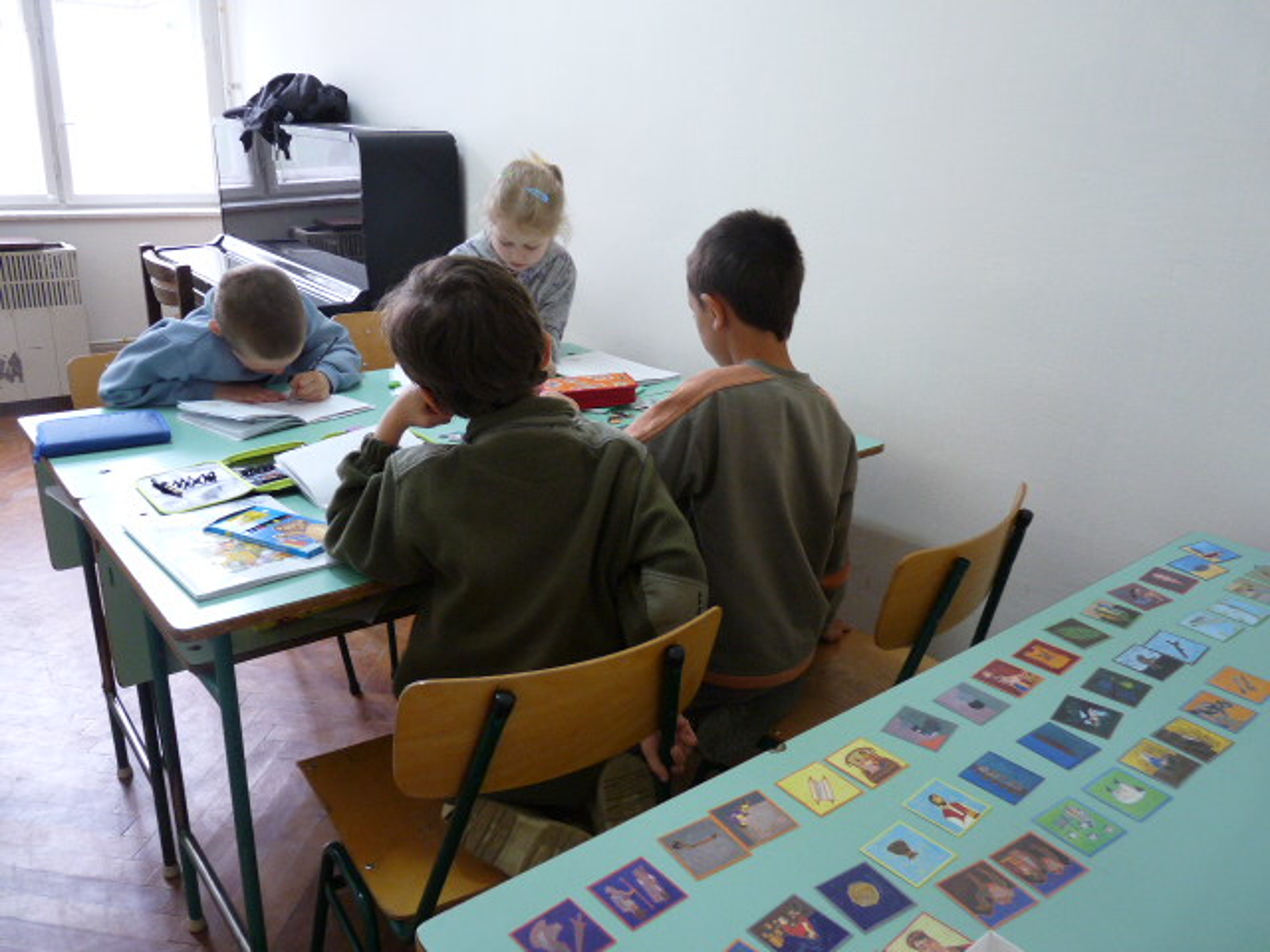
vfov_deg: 51.4
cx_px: 635
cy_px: 476
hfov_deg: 65.3
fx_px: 991
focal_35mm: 27
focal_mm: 4.8
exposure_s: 1/30
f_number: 2.8
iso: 250
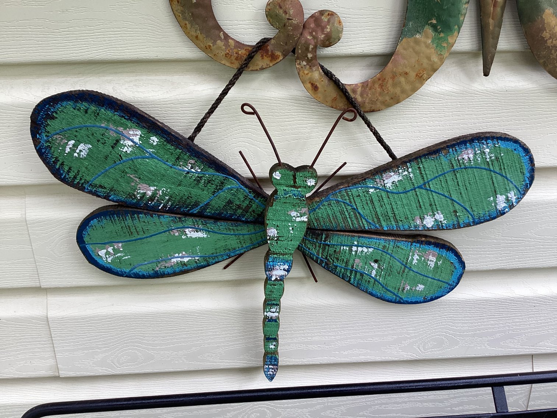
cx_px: 278
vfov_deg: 45.4
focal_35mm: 31
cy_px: 209
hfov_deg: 58.3
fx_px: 499
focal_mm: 3.3
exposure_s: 1/120
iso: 32
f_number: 2.4
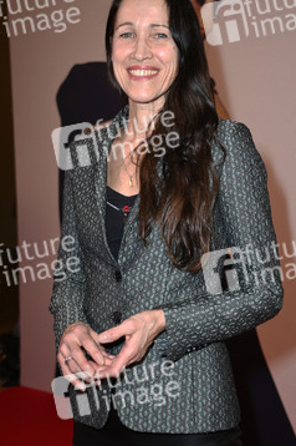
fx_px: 939
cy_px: 203
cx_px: 152
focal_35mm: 76
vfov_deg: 26.7
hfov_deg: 17.9
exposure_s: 1/200
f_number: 5.6
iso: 800
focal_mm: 68
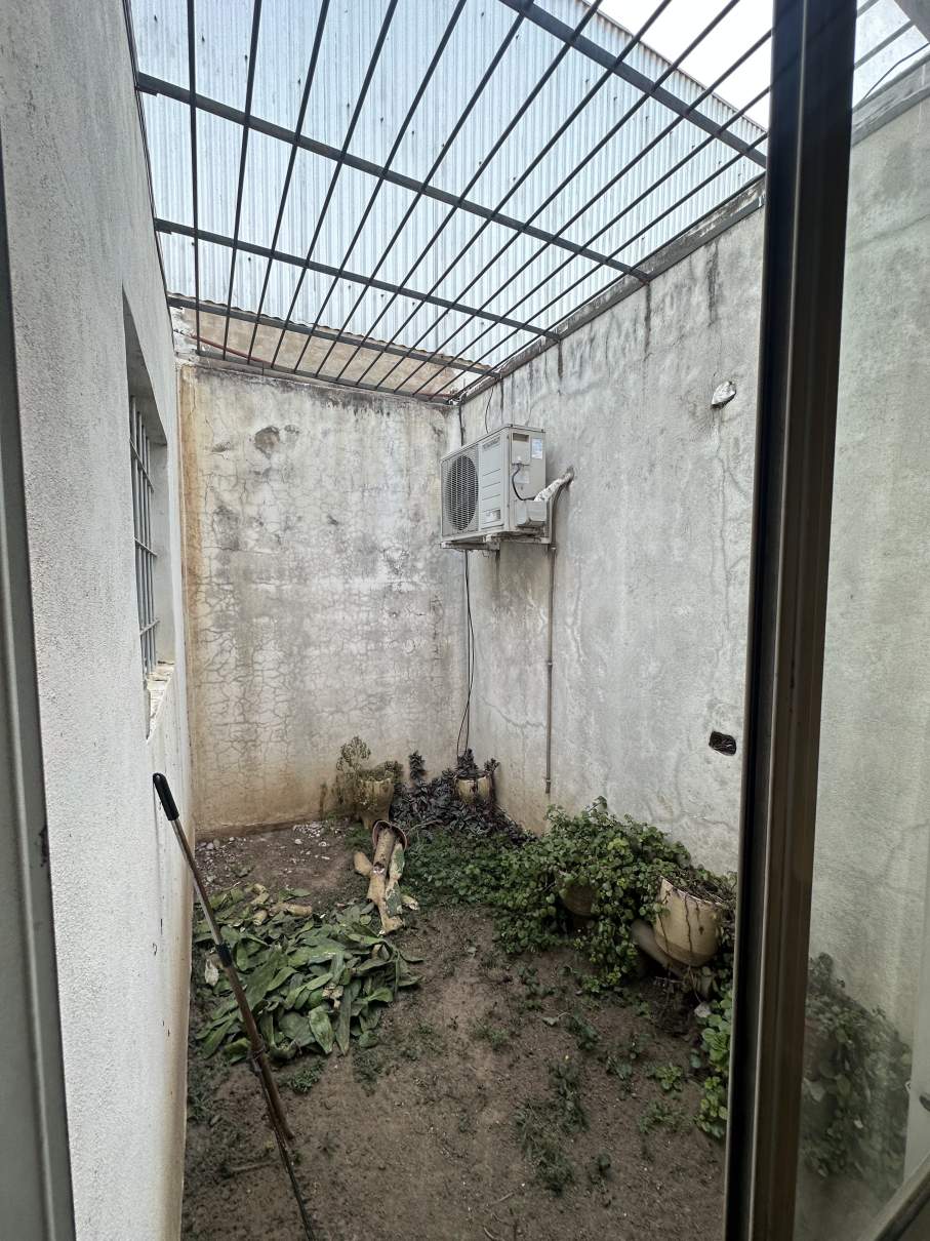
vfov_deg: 102.1
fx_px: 502
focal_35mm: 14
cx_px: 465
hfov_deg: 85.7
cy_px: 620
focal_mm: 2.22
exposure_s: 1/142
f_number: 2.2
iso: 40
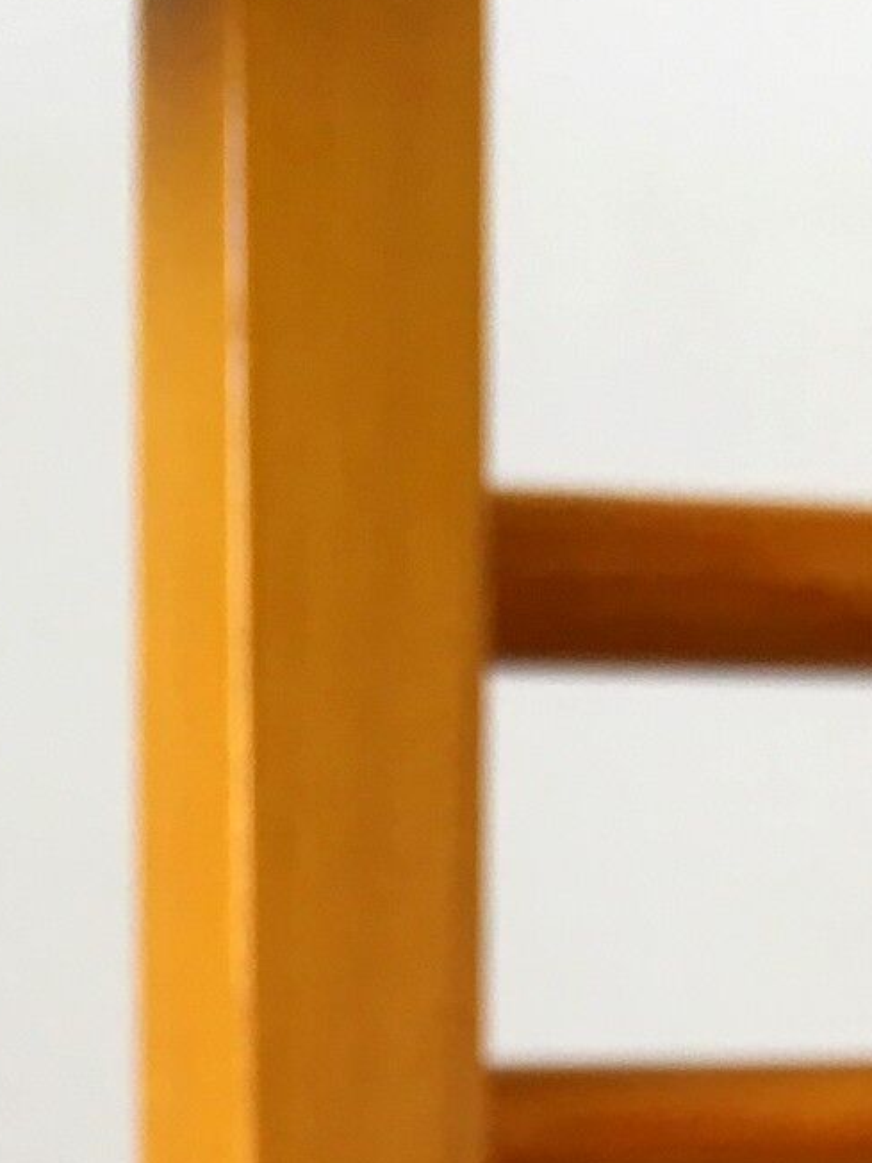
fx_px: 2989
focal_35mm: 89
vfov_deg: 19.2
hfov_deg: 16.5
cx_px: 198
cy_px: 1757
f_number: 2.2
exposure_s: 1/33
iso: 64
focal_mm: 4.15
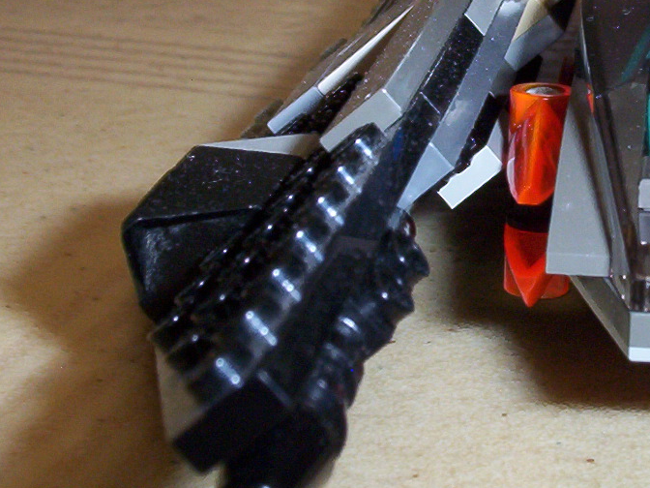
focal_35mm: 95
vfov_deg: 15.5
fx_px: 1784
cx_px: 641
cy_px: 112
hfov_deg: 20.1
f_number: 4.5
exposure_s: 1/30
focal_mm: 6
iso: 140
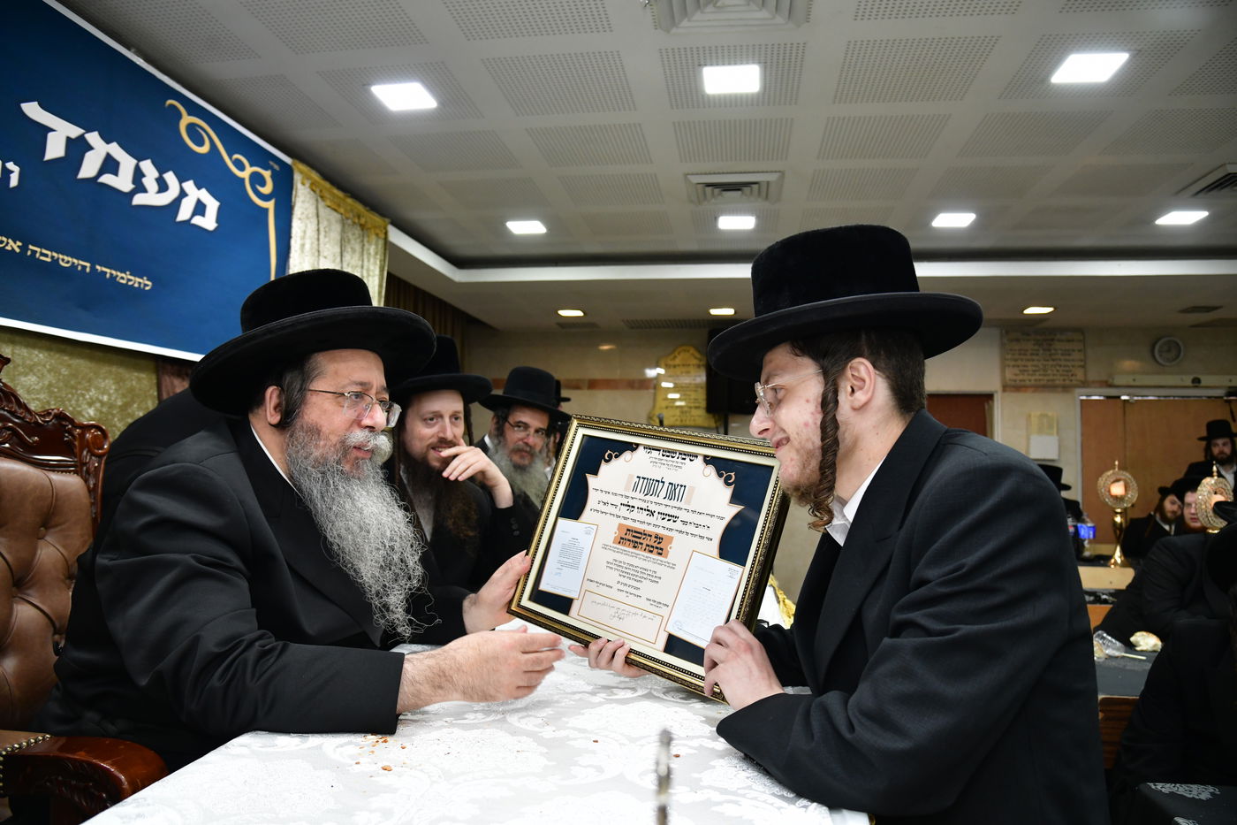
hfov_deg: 73.8
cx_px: 618
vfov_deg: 53.1
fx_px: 825
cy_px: 412
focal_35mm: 24
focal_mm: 24
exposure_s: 1/100
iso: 2000
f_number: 5.6
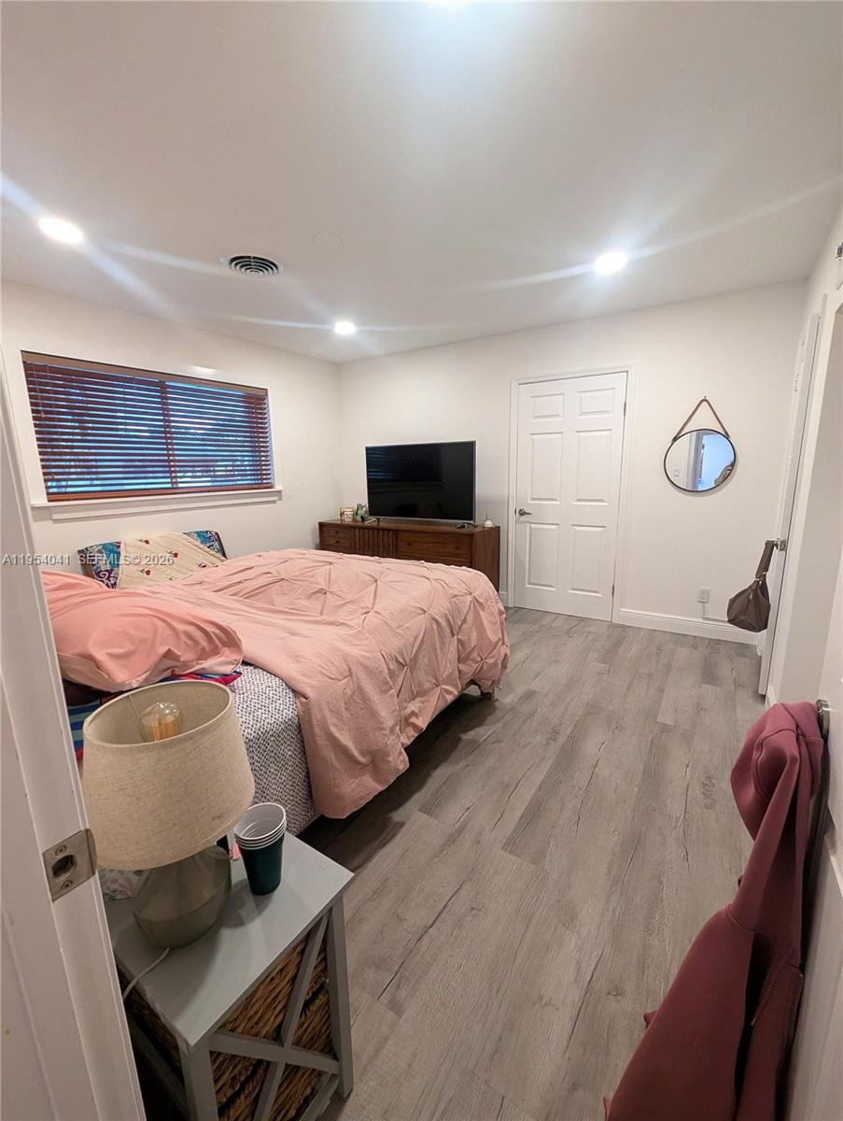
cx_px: 422
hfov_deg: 90.0
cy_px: 560
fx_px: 421
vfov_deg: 106.1
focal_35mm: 13
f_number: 2.2
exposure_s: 1/40
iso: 122
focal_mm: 1.95
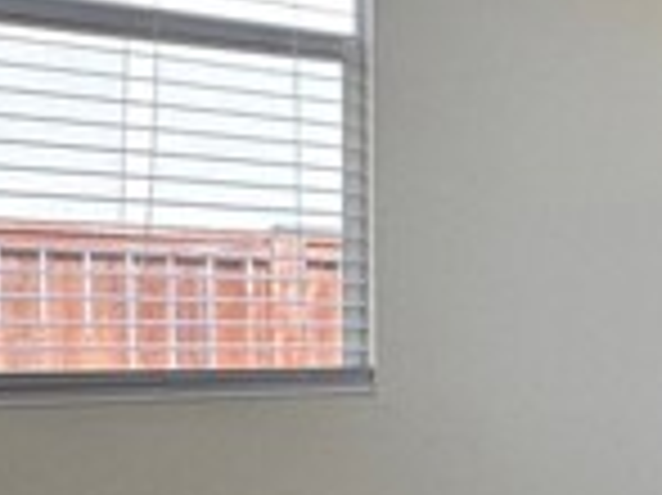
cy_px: 310
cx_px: 1162
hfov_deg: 21.7
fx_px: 1166
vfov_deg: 23.9
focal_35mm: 61
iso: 50
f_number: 2.2
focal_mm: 2.22
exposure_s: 1/99
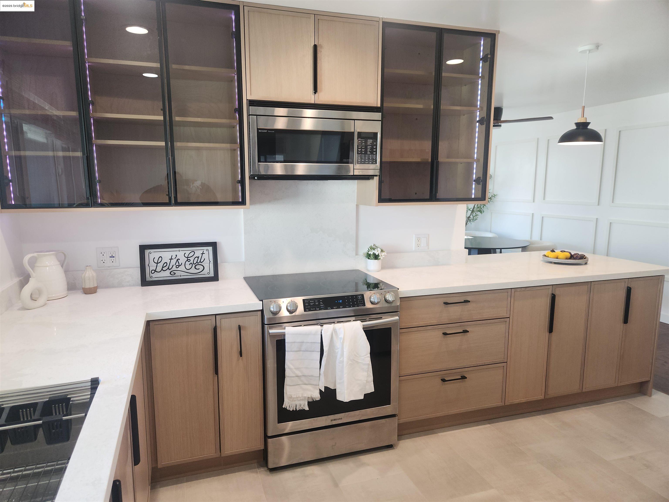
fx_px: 445
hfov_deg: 73.9
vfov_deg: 58.9
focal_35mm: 23
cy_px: 251
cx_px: 334
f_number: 1.8
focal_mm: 5.4
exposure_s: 1/60
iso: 50
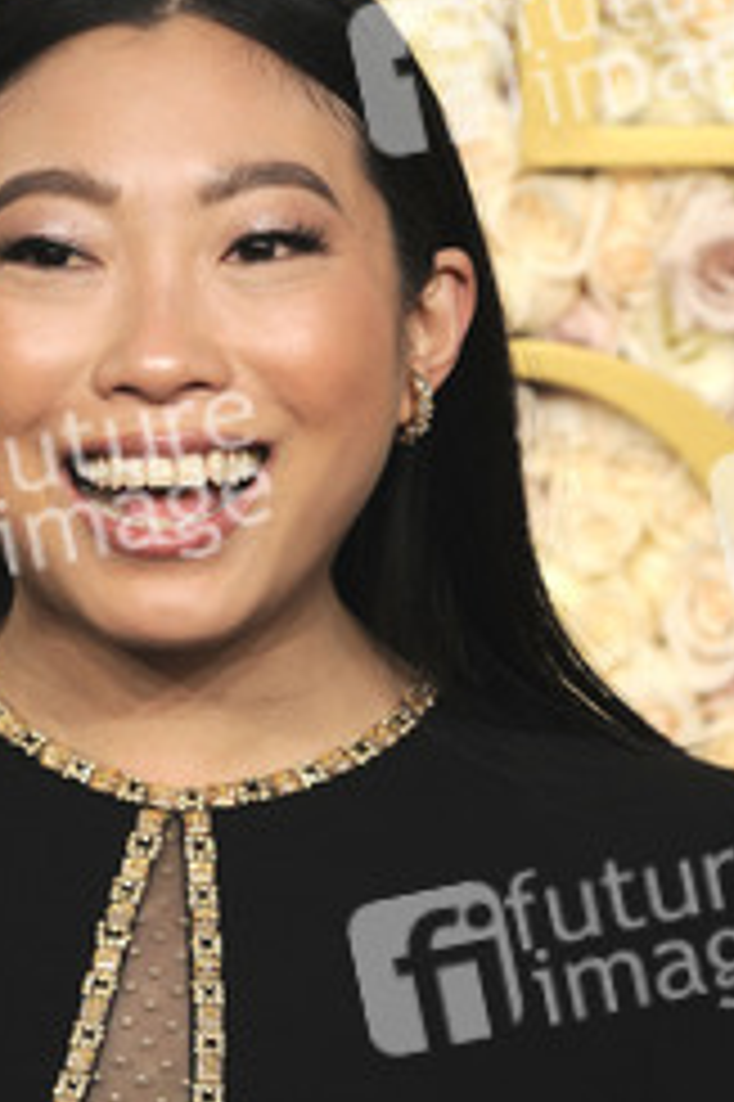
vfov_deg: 7.4
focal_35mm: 278
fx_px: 8514
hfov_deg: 4.9
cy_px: 724
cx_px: 173
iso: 800
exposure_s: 1/400
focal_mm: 170
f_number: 10
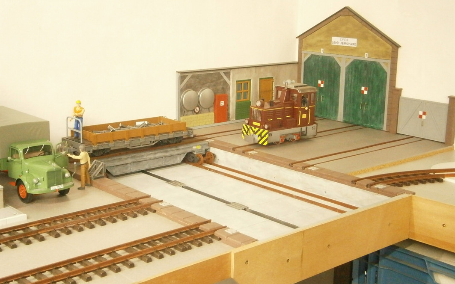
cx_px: 228
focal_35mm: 50
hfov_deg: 40.3
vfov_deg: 25.8
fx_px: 620
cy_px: 140
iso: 1000
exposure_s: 1/15
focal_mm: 8.3
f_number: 3.4
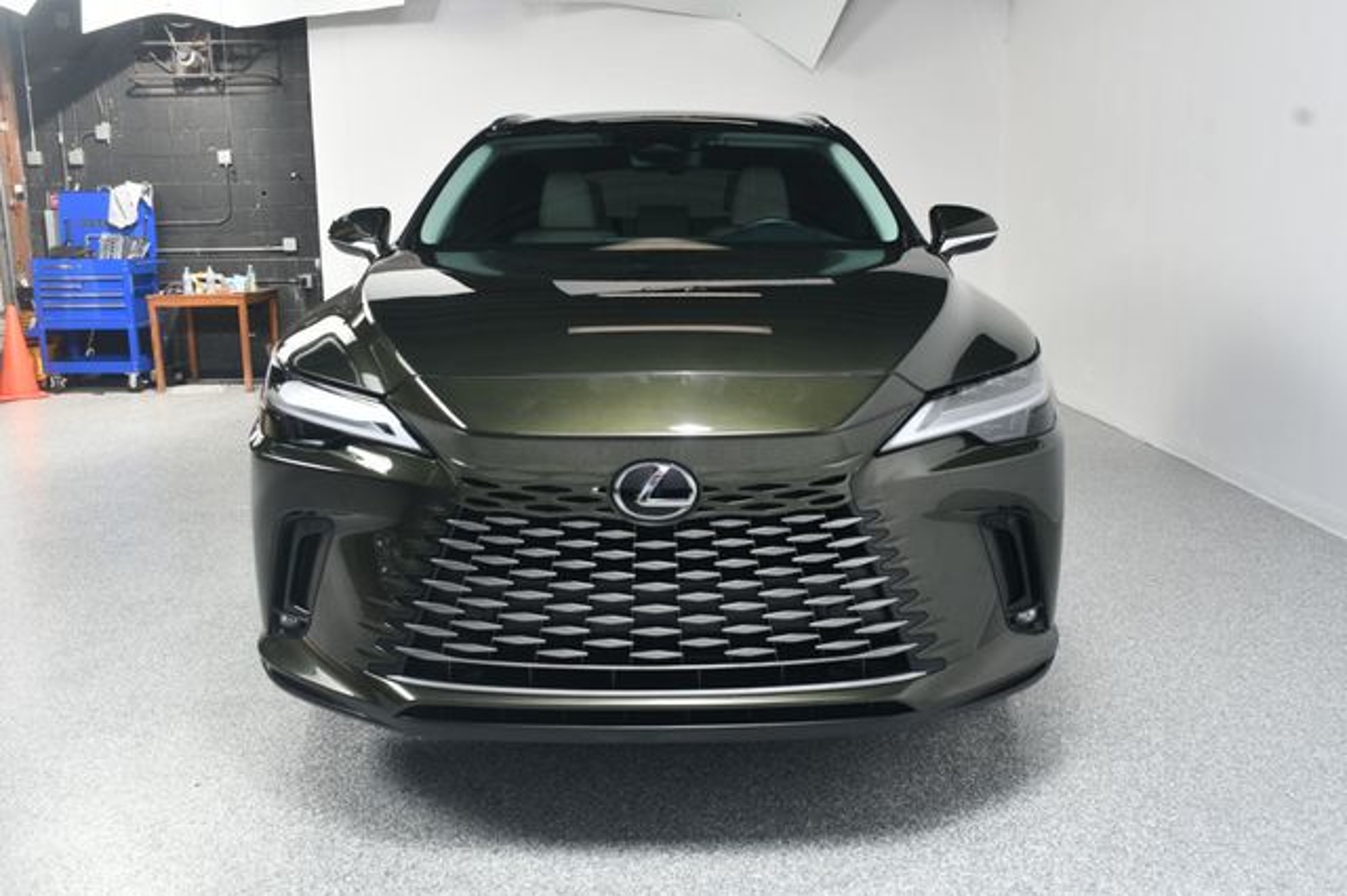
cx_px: 674
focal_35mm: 33
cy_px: 448
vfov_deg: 39.9
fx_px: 1234
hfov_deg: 57.2
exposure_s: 1/160
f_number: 8
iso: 100
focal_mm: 22
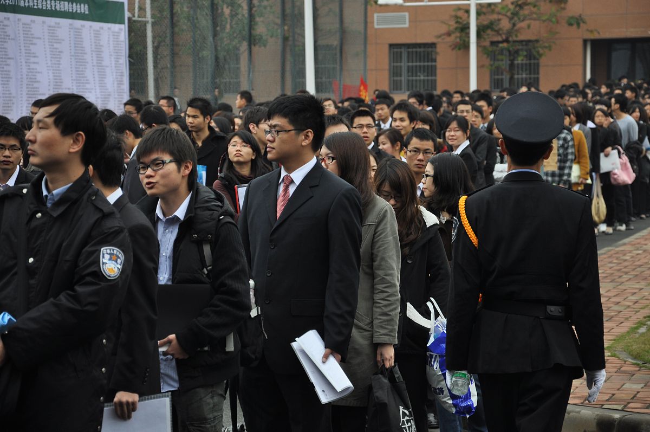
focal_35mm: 138
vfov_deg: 9.9
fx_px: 2489
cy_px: 216
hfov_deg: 14.9
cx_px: 325
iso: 320
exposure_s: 1/400
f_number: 5.6
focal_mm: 92
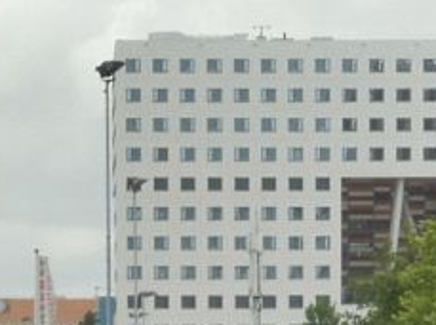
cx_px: 249
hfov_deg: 3.9
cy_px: 603
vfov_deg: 2.9
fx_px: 6464
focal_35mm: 514
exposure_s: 1/125
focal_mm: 20.6
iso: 100
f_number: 7.1
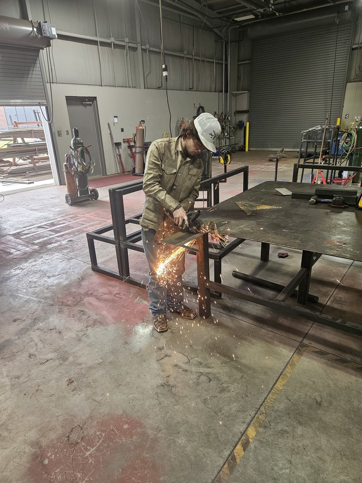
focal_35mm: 23
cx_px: 181
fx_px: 321
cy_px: 242
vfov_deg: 73.9
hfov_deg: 58.9
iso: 160
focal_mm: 5.4
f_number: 1.8
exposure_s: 1/120
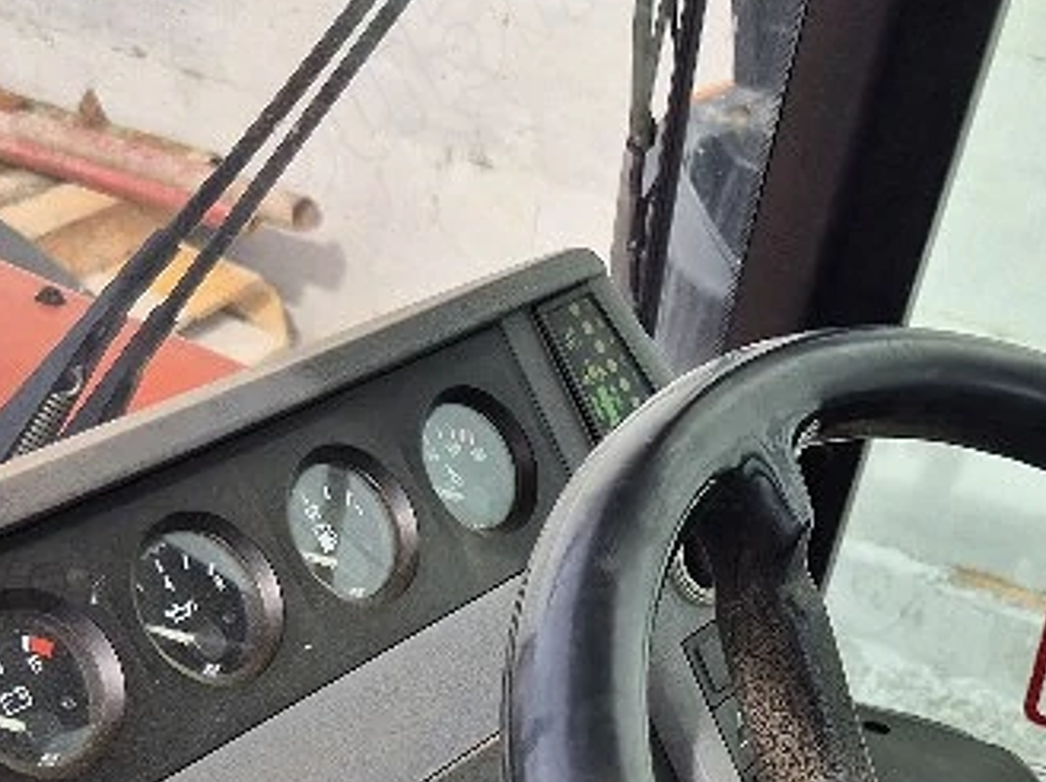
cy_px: 814
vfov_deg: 20.2
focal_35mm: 70
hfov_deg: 27.4
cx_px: 785
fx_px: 2113
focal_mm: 5.4
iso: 25
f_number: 1.8
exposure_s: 1/625
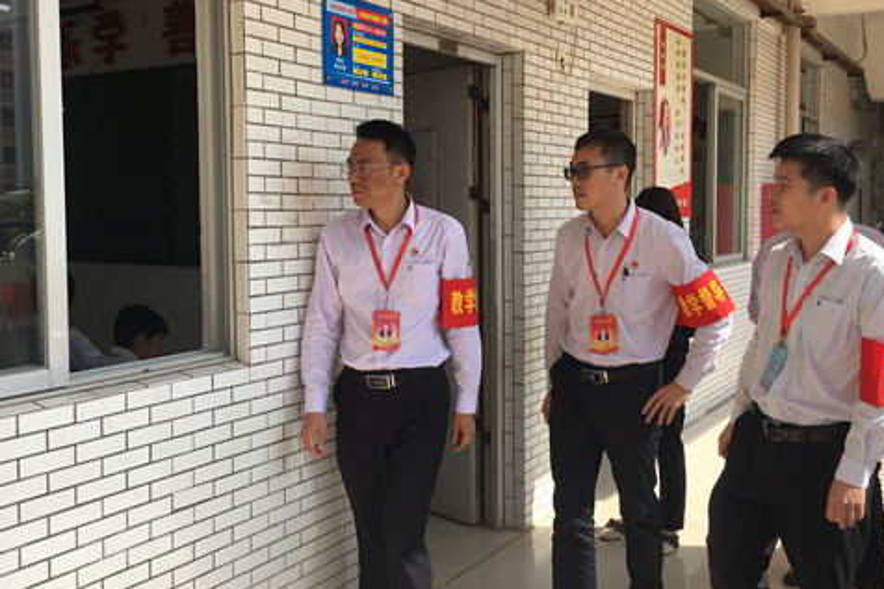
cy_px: 268
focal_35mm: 38
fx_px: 933
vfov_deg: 35.0
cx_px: 423
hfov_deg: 50.7
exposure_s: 1/999
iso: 25
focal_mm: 4.15
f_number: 2.2
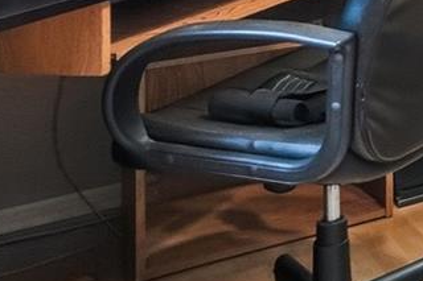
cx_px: 870
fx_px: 939
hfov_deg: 17.4
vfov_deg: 14.9
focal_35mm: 80
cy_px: -222
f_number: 4
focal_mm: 16
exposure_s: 1/500
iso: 2000
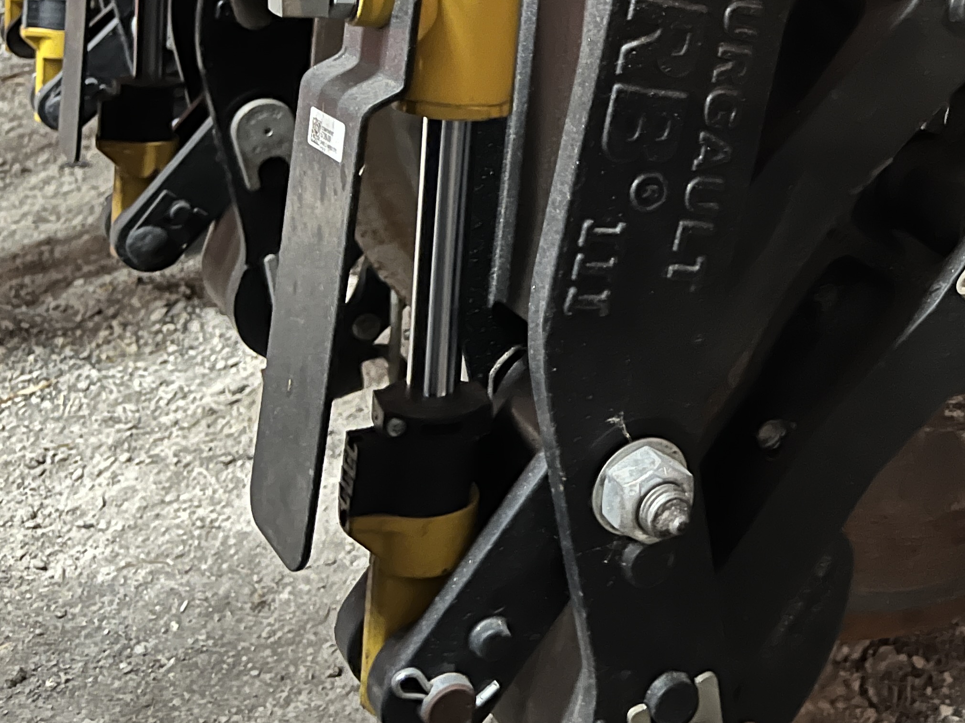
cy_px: 106
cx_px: 880
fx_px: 1450
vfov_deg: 27.3
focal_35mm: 52
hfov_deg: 34.6
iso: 1000
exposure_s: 1/26
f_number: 1.6
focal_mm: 5.1
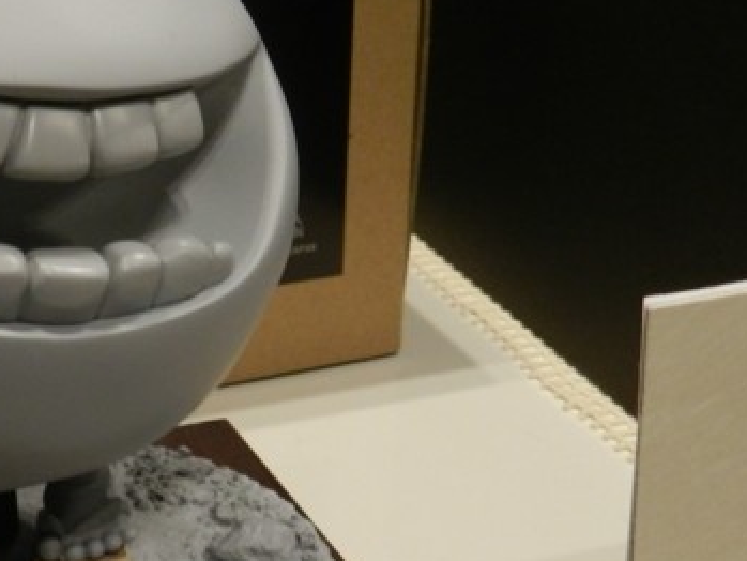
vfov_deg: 16.9
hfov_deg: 21.9
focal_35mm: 87
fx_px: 1878
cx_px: 41
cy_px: 426
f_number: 4
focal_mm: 6.7
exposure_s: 1/25
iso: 400
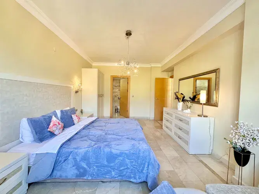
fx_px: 105
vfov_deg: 85.7
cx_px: 130
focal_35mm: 14
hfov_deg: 102.1
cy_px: 97
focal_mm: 2.22
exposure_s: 1/100
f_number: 2.2
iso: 200
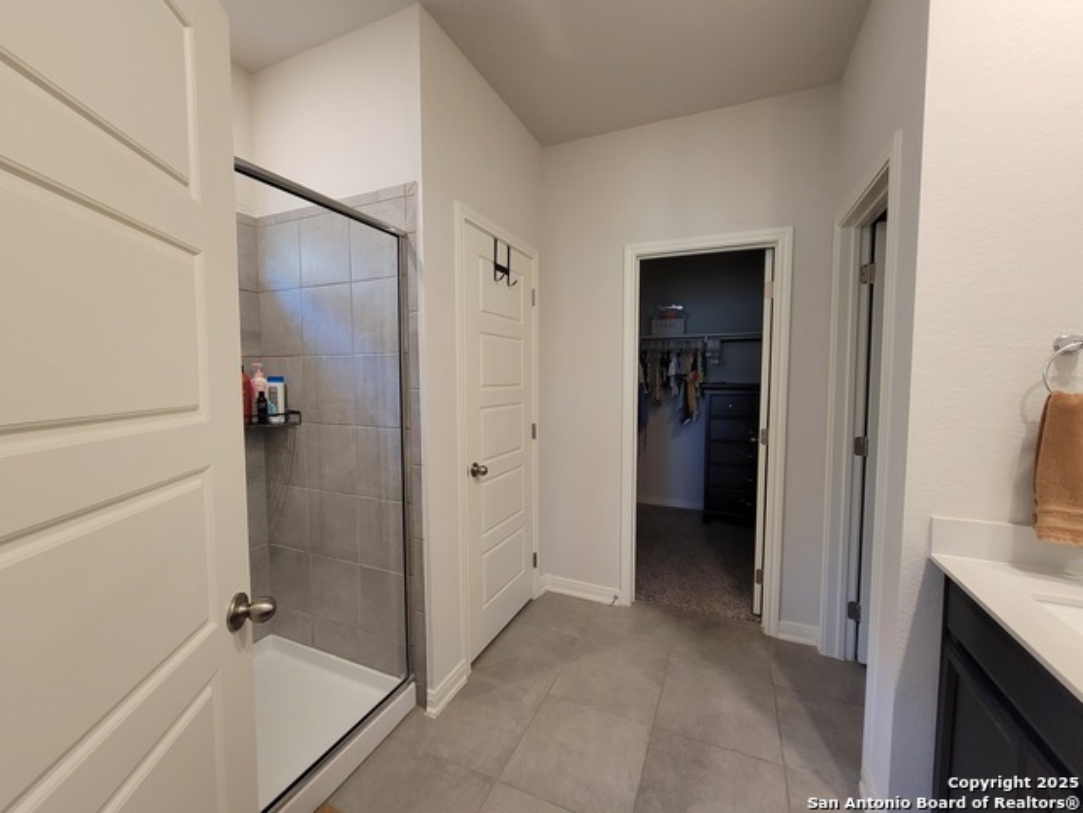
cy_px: 406
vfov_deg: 89.9
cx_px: 542
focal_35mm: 13
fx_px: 407
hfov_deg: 106.2
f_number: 2.2
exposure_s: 1/60
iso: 200
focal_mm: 2.2
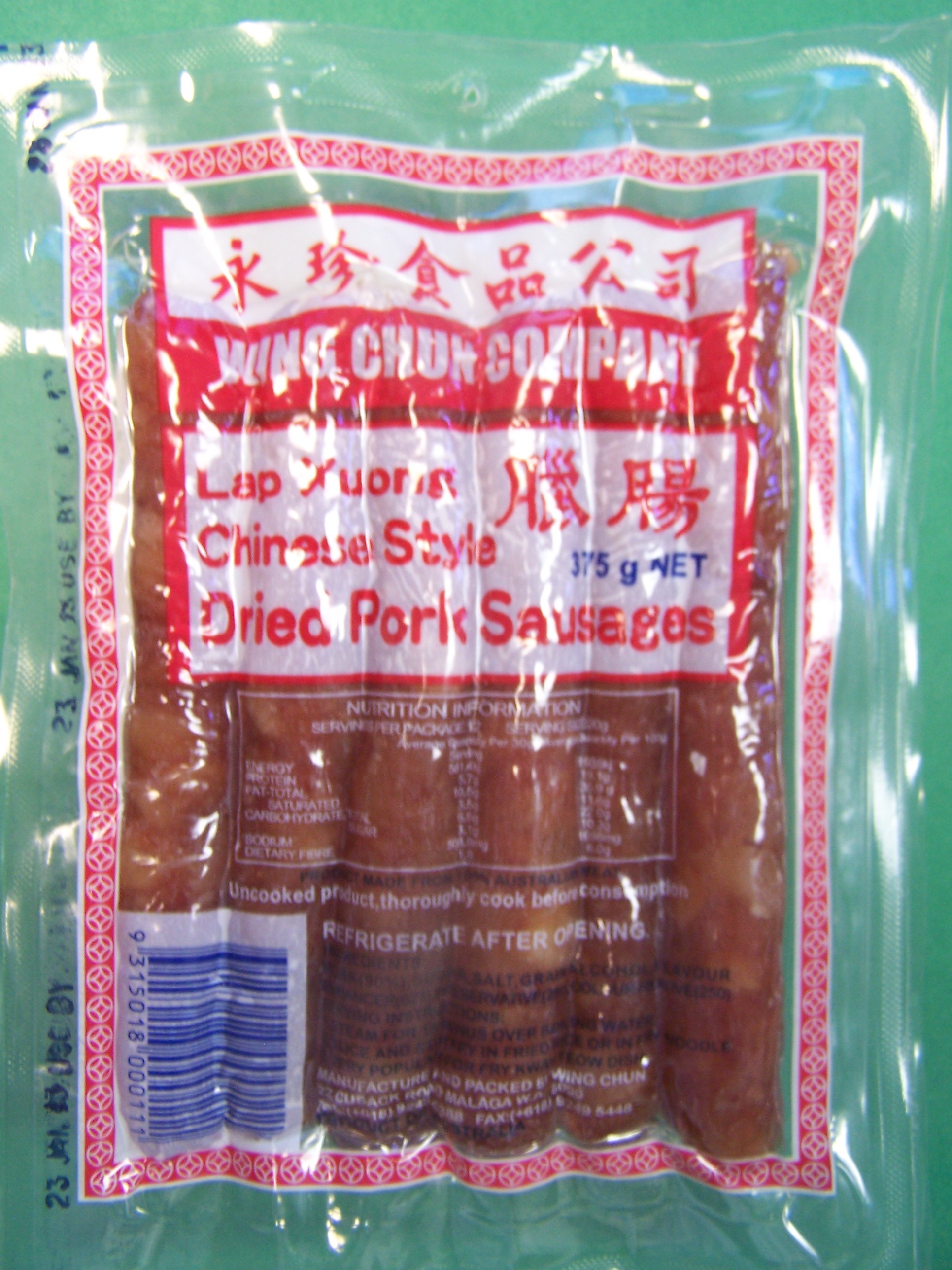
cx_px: 476
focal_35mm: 38
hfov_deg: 37.7
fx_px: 1393
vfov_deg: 49.0
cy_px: 635
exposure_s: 1/10
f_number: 2.8
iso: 140
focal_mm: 6.3
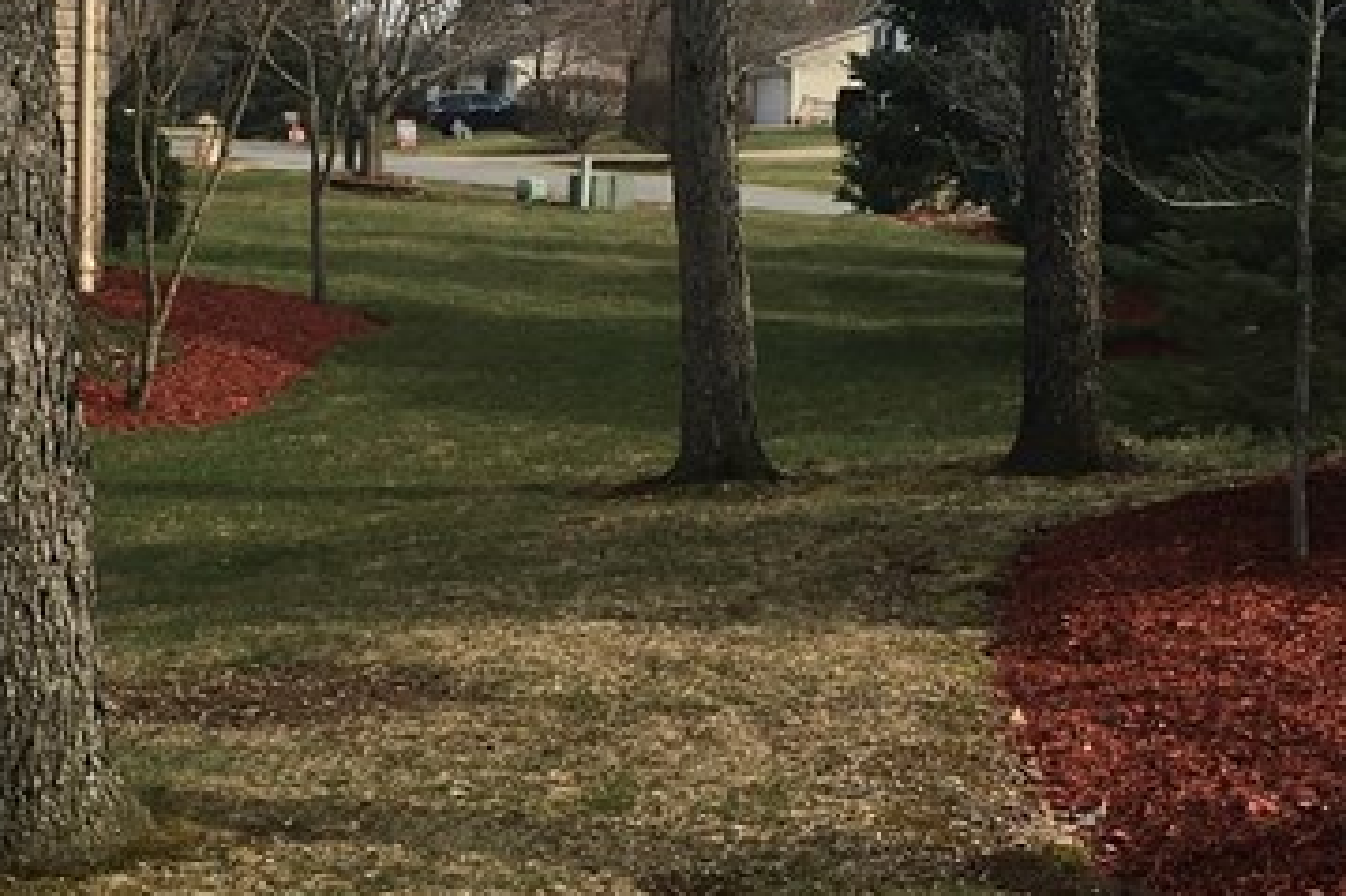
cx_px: 274
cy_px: 304
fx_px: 3214
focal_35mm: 86
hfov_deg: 23.3
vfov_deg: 15.8
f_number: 2.2
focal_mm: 4.15
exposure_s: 1/938
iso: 25
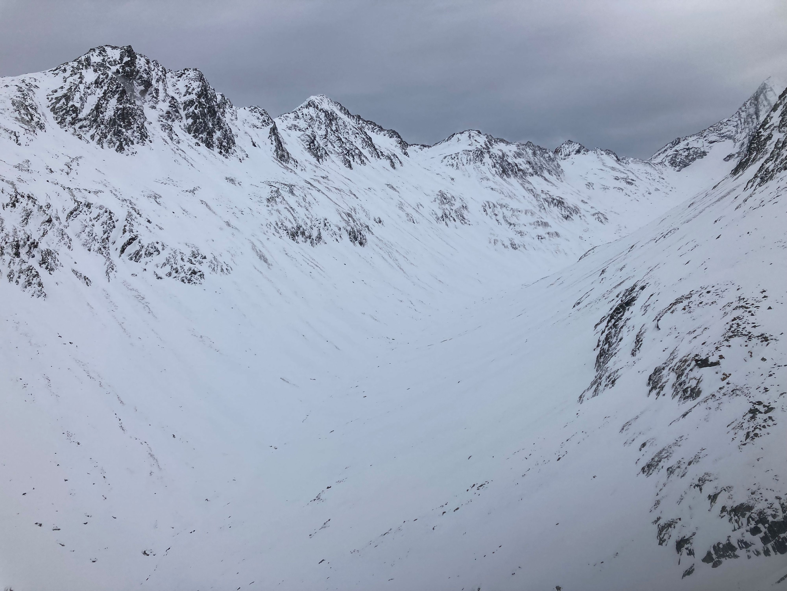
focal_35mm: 28
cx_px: 394
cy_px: 296
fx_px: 637
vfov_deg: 49.7
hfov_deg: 63.4
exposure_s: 1/3745
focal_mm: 3.99
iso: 25
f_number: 1.8
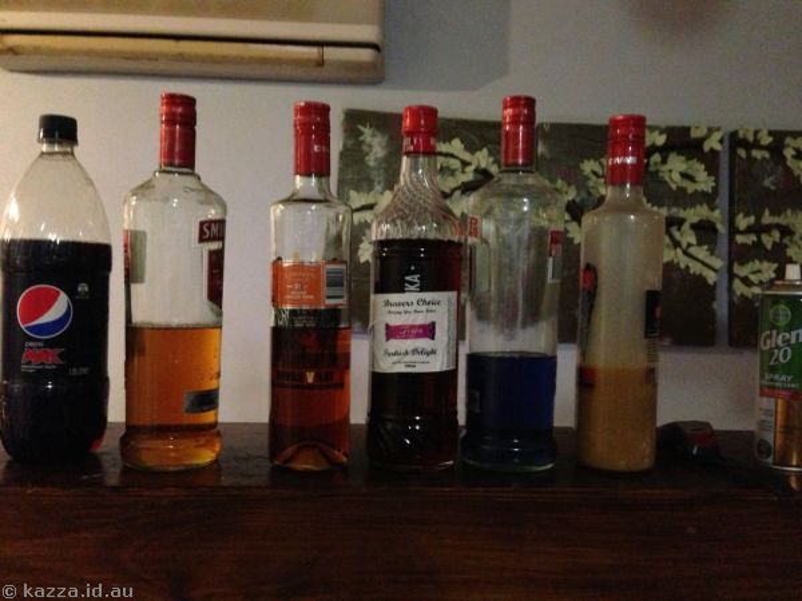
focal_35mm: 33
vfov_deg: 42.9
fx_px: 765
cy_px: 300
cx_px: 401
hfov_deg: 55.4
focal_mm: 4.13
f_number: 2.4
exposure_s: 1/15
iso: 800
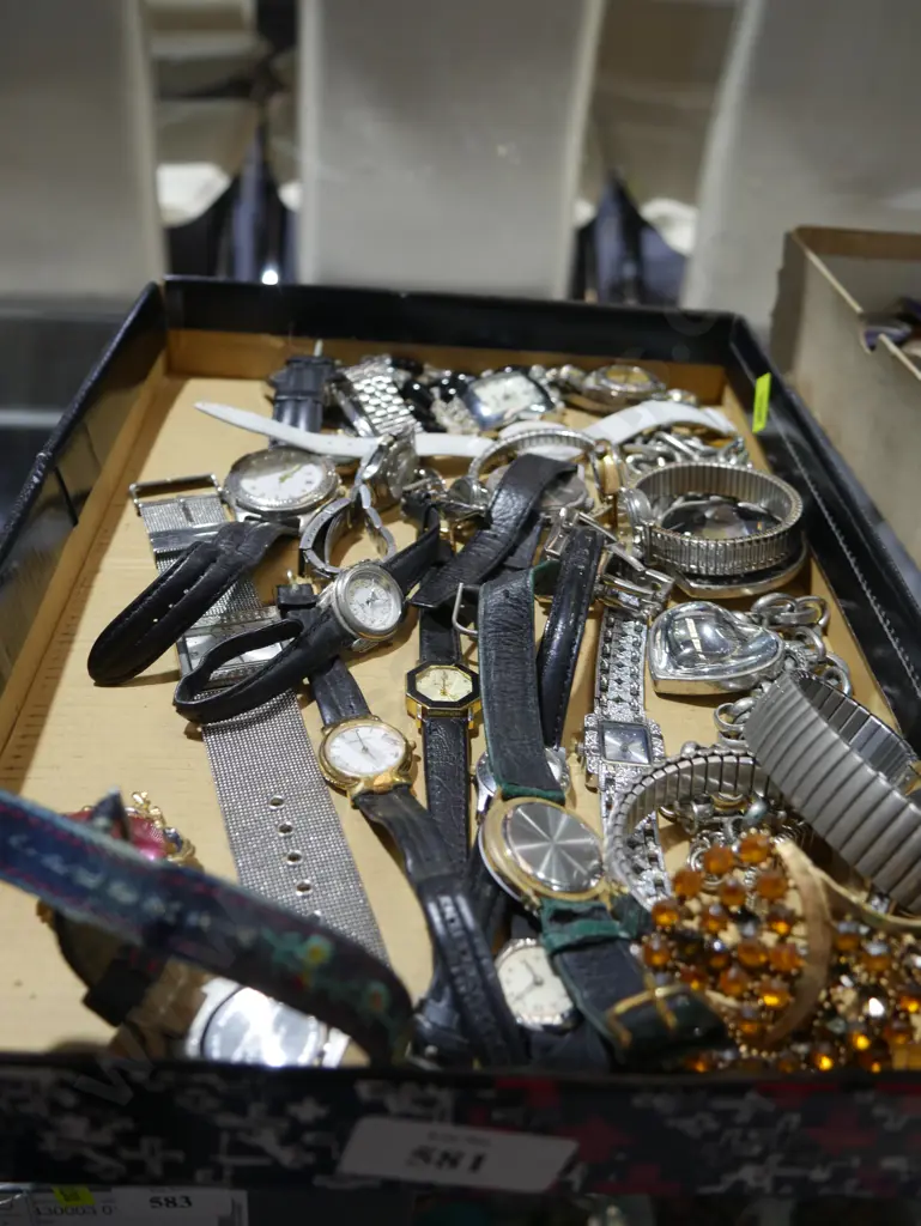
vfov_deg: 56.8
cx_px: 460
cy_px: 613
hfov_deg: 44.2
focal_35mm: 32
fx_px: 1134
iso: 320
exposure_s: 1/60
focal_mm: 16
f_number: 3.6
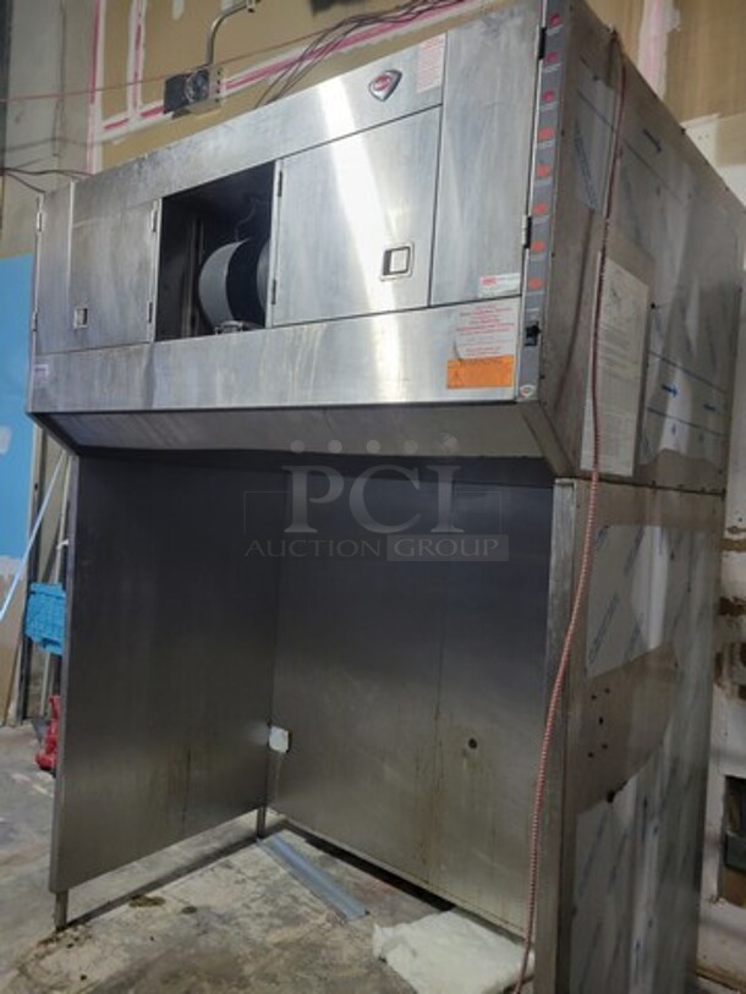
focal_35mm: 26
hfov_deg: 53.1
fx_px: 747
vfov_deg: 67.3
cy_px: 497
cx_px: 373
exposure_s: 1/60
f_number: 1.8
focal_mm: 5.4
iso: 200
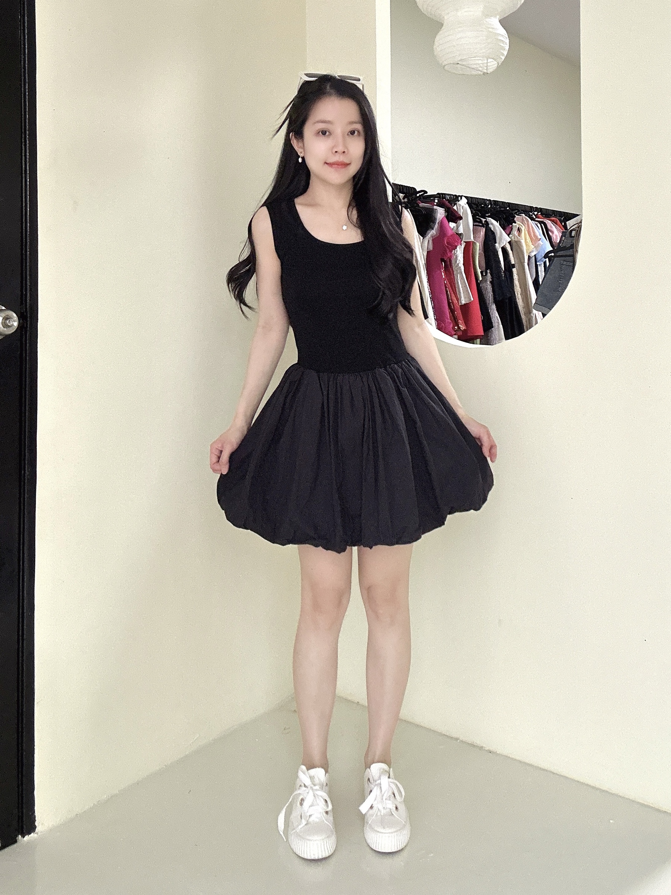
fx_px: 594
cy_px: 448
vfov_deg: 73.9
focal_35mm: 23
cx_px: 336
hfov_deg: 58.9
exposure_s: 1/60
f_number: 1.9
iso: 250
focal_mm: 2.69
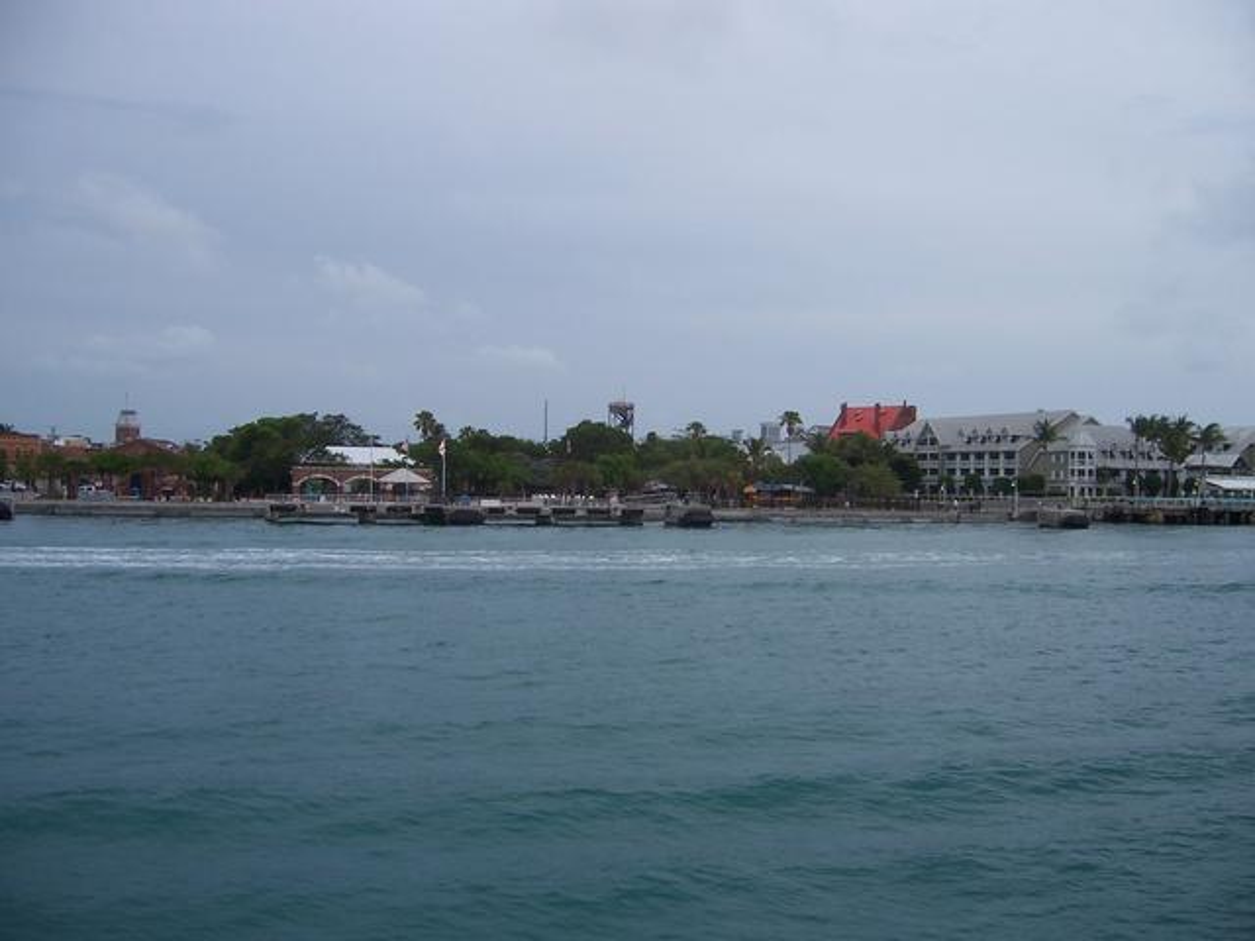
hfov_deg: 51.4
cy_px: 470
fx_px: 1305
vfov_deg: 39.7
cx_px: 628
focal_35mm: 36
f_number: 3
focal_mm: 6
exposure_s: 1/350
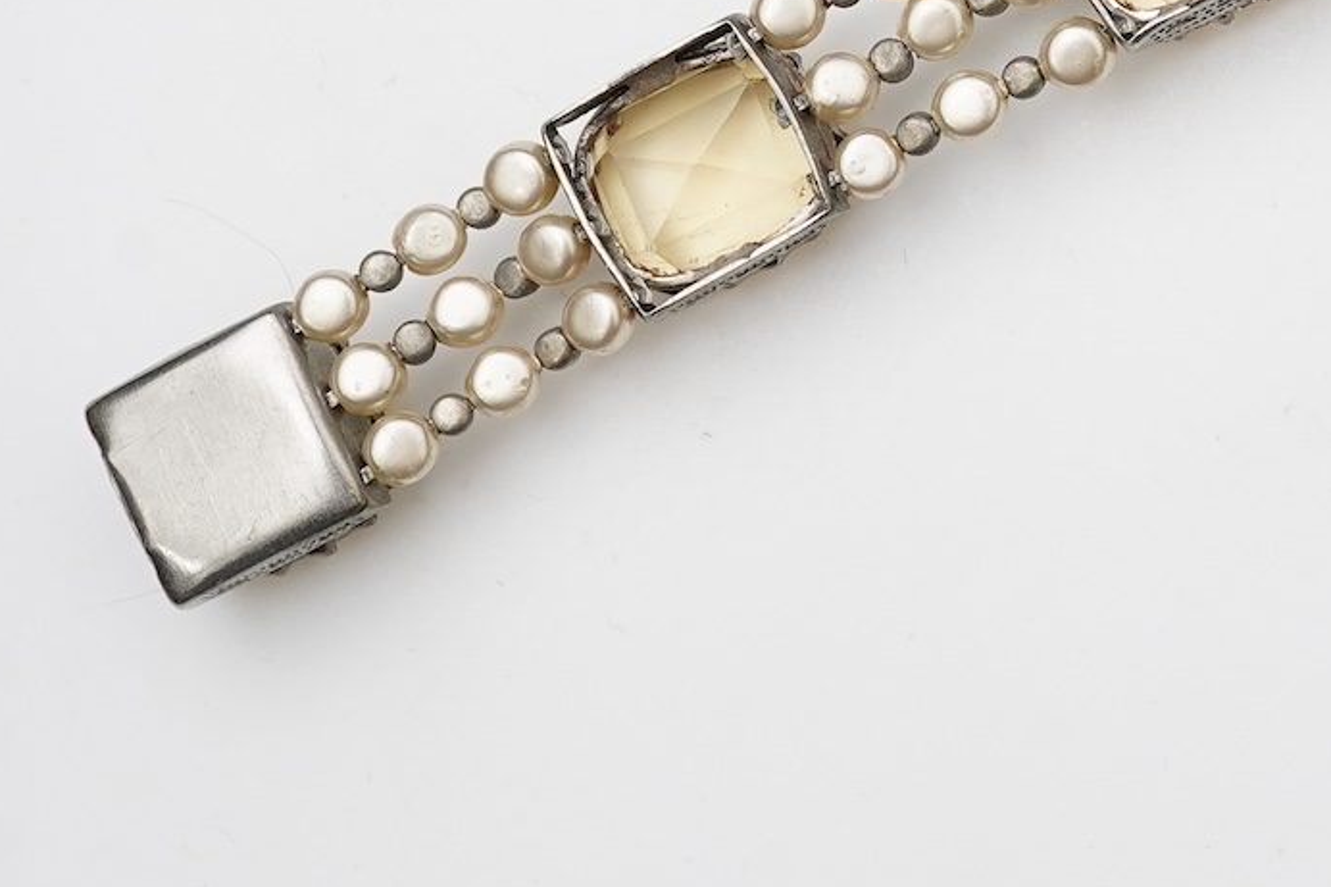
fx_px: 4731
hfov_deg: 15.5
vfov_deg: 10.5
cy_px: -214
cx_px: 1527
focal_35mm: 128
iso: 400
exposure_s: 1/125
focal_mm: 30
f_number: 18
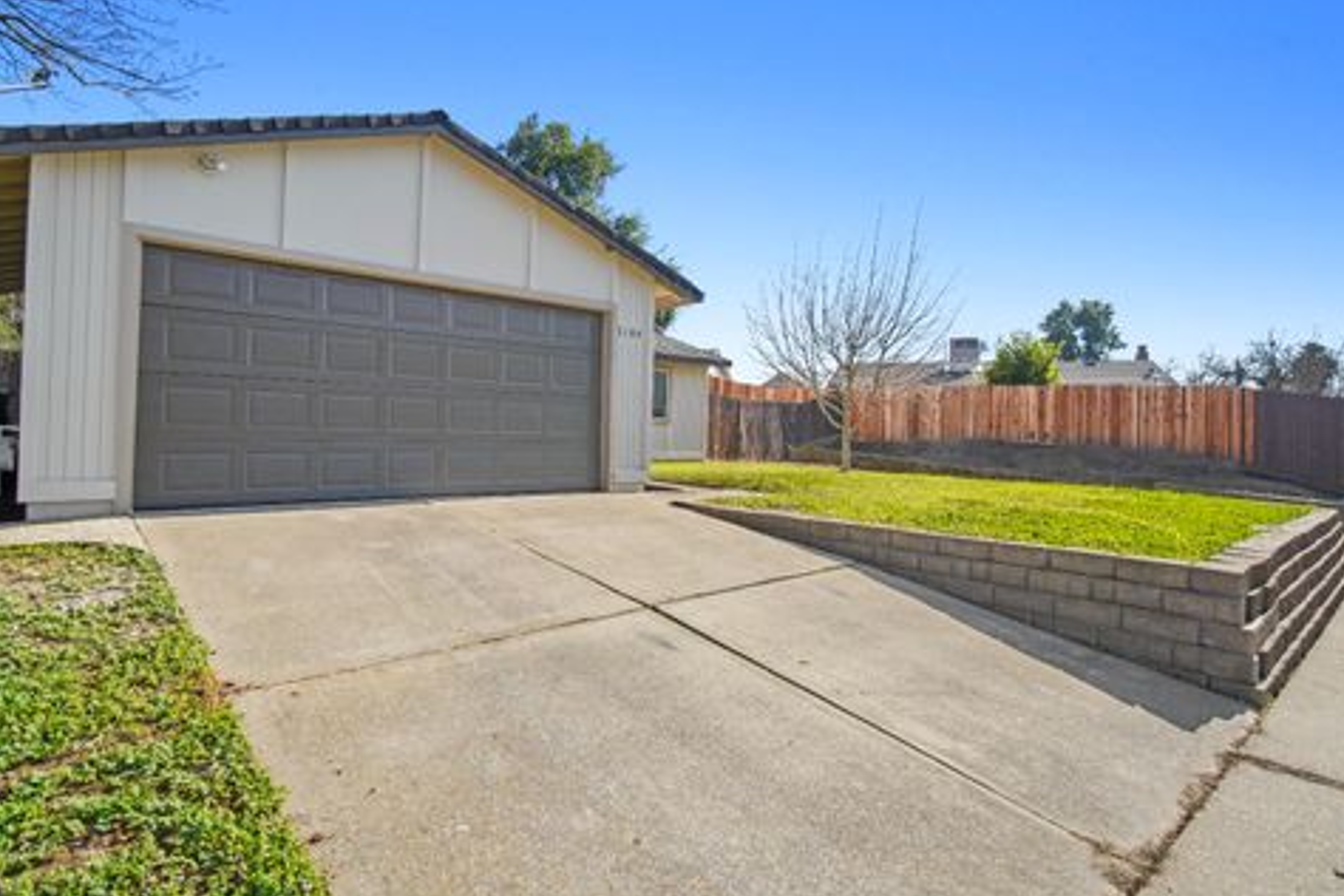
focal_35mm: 19
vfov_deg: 64.6
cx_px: 661
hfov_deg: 86.9
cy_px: 441
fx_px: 709
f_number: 8
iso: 400
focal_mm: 12
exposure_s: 1/250
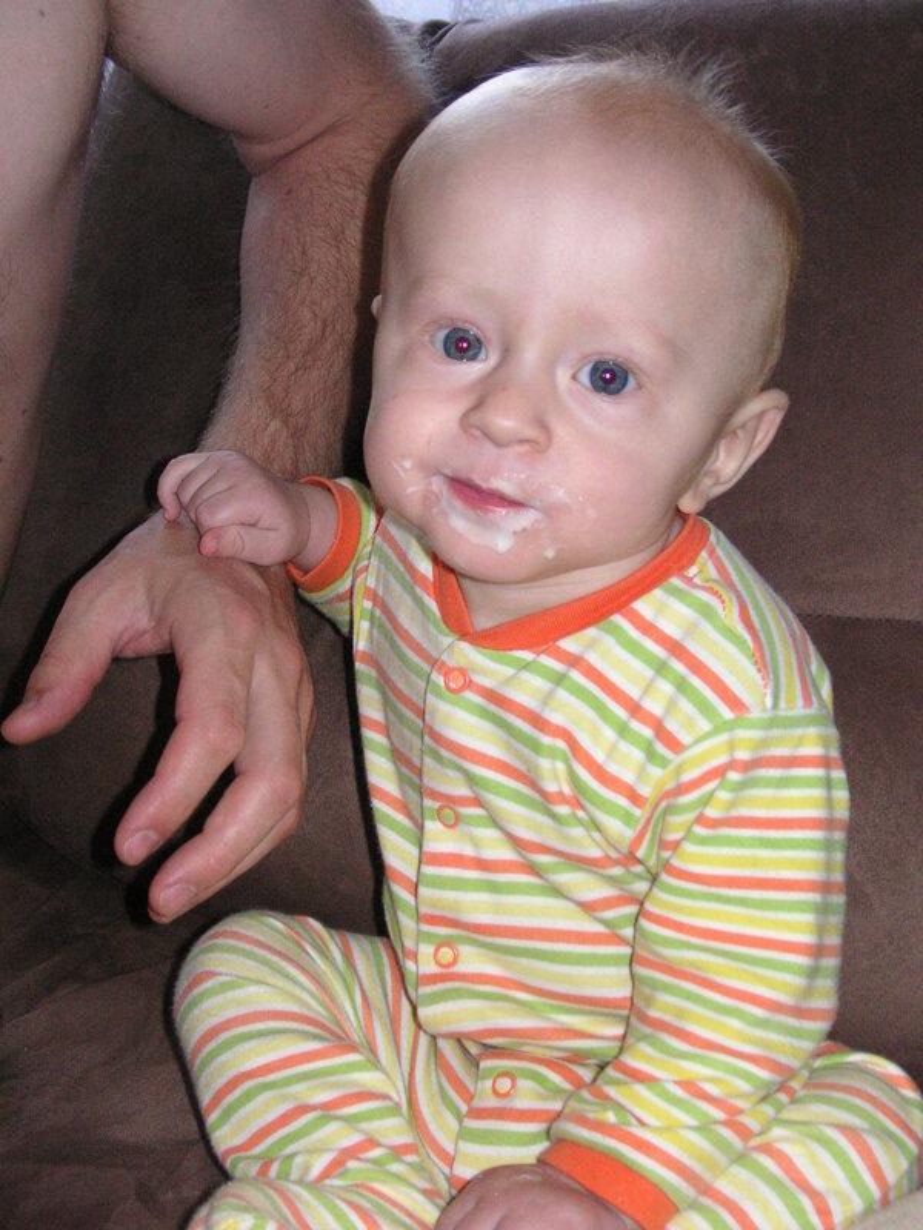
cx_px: 462
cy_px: 615
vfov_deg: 40.4
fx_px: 1671
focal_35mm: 47
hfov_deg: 30.9
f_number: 3.3
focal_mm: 7.8
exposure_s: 1/45
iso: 160
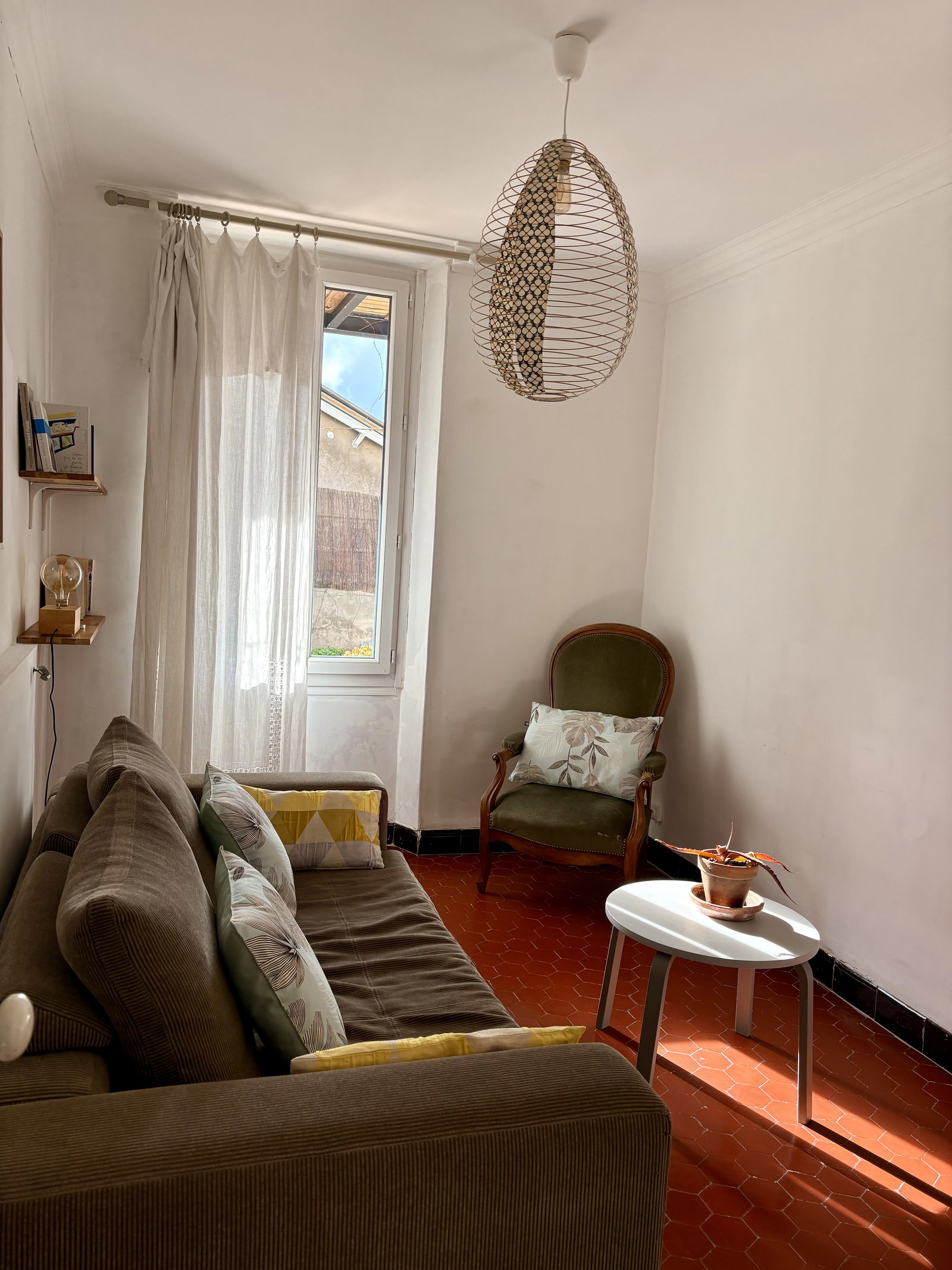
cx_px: 476
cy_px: 635
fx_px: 953
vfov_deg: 67.3
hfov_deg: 53.1
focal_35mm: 26
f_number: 1.6
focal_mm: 5.96
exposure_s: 1/236
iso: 64
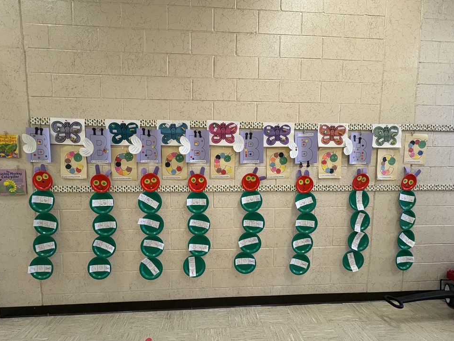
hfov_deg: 98.1
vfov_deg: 81.7
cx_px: 216
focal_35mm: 15
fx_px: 197
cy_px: 181
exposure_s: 1/60
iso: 200
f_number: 2.2
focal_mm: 2.22
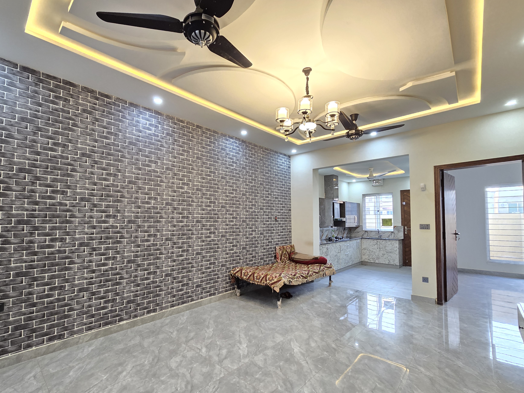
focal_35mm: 15
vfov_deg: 81.6
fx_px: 227
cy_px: 211
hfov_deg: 98.1
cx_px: 249
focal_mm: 2.2
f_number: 2.2
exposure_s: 1/50
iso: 200
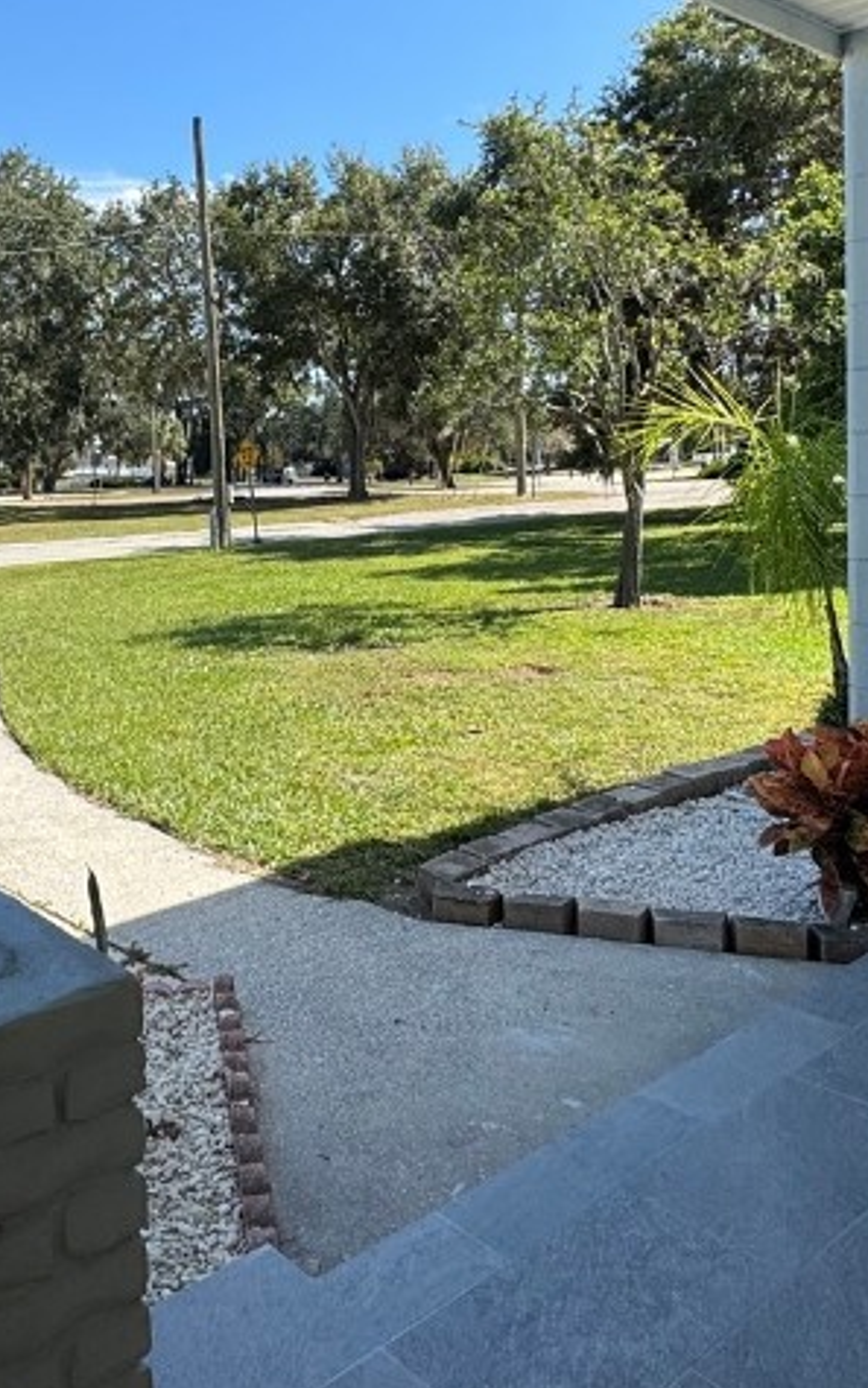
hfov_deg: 38.4
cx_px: 216
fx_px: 1211
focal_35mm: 32
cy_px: 488
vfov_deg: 58.6
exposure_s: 1/1198
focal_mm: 2.22
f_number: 2.2
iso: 40
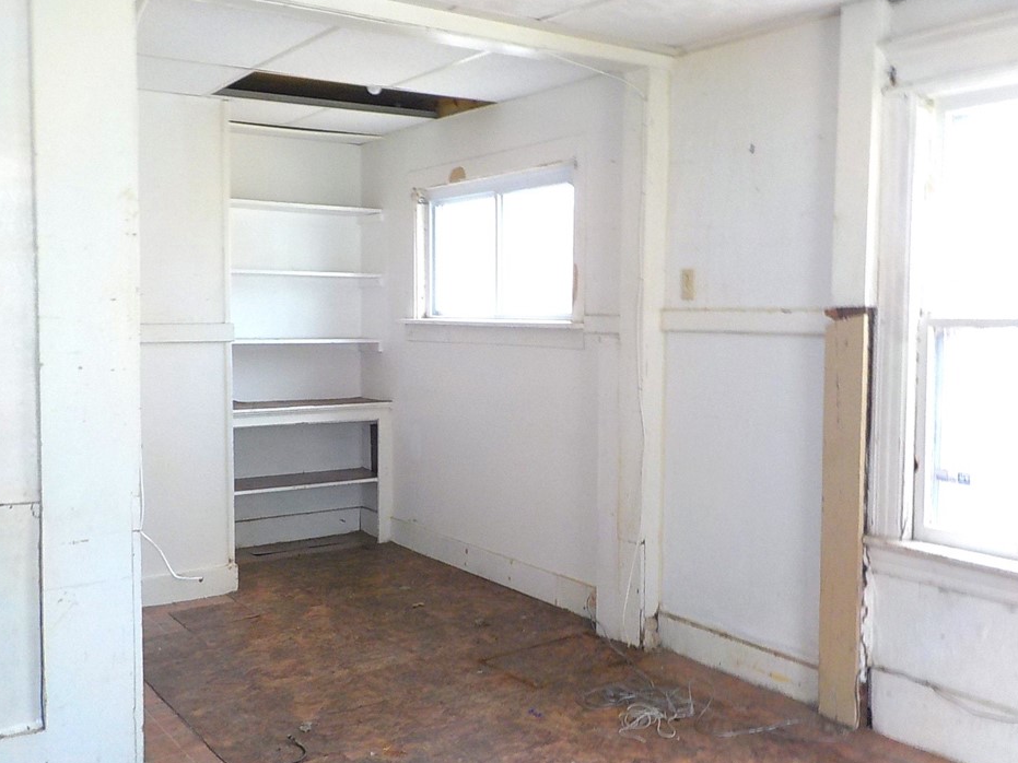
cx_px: 522
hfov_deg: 55.4
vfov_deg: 42.9
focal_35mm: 33
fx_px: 970
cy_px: 367
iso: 160
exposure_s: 1/30
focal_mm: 4.1
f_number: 3.3
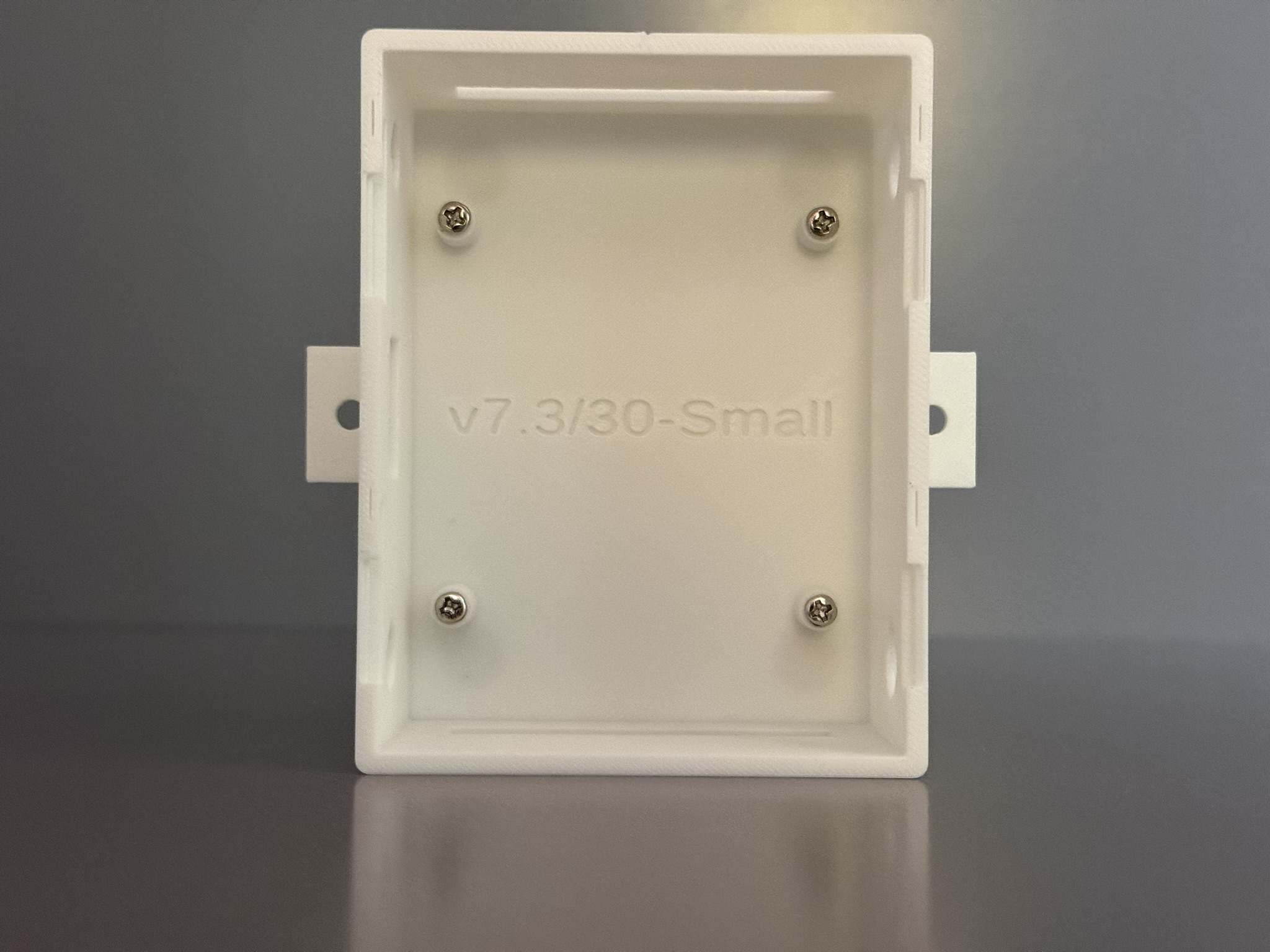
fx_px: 1761
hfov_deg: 39.7
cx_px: 635
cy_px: 476
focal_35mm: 48
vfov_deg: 30.3
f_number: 1.78
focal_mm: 6.76
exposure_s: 1/40
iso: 400
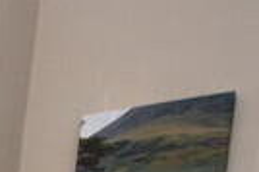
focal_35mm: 115
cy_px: 530
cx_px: -530
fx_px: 826
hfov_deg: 11.0
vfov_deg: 9.2
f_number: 4.5
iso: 200
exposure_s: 1/80
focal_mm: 10
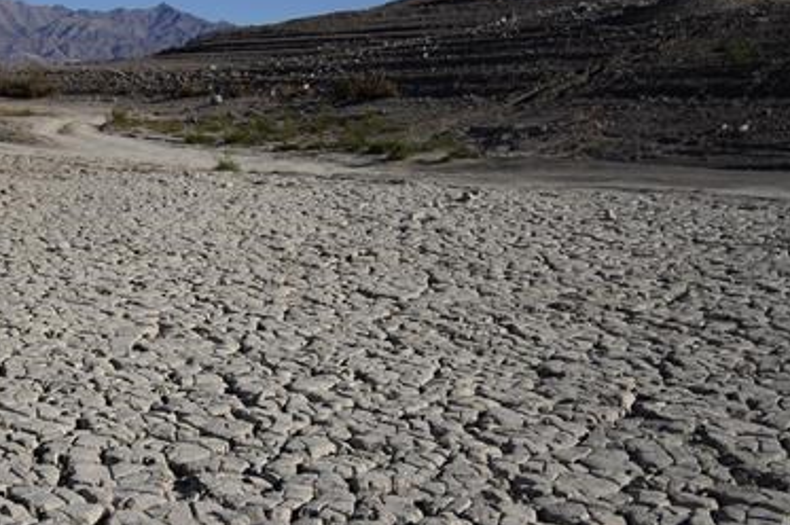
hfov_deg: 32.5
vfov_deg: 22.1
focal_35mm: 61
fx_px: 1337
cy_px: 361
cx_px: 227
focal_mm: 35
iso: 100
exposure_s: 1/800
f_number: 8
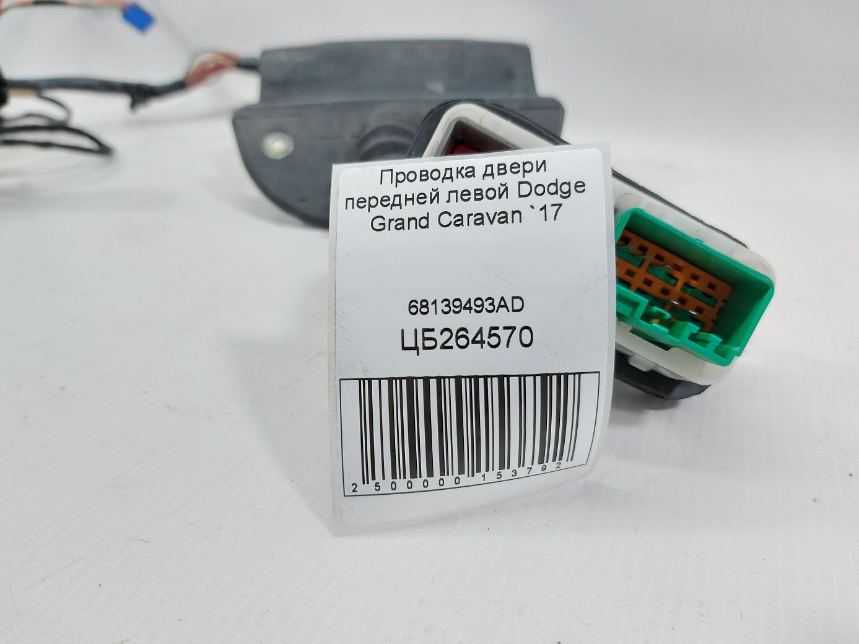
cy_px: 322
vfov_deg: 56.8
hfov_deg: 71.6
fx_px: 596
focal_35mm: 24
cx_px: 430
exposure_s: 1/50
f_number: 1.8
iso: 100
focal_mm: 5.23
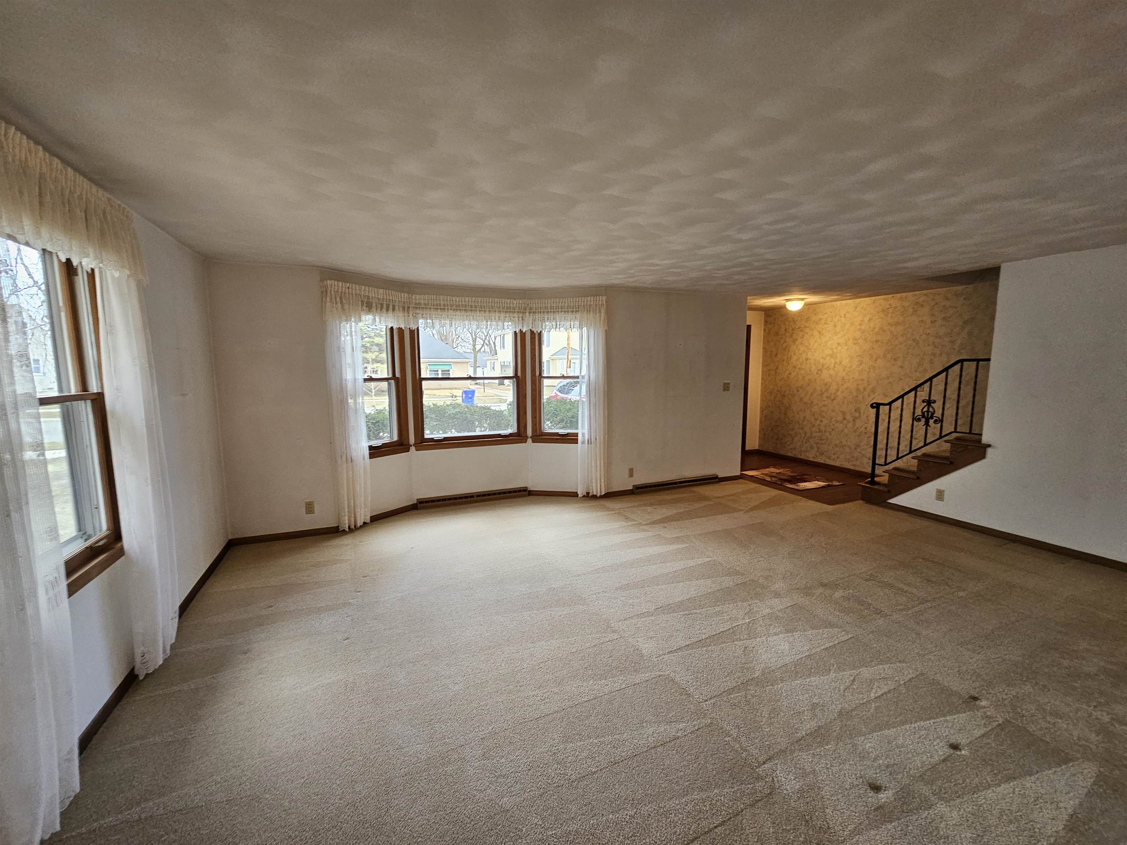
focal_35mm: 13
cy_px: 422
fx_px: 423
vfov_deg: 89.9
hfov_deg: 106.2
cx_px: 564
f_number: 2.2
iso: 200
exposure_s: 1/60
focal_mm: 2.2
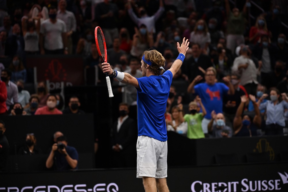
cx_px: 144
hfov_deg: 10.8
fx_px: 1519
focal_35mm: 190
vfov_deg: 7.2
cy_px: 96
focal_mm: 190
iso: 2000
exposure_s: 1/1600
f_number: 4
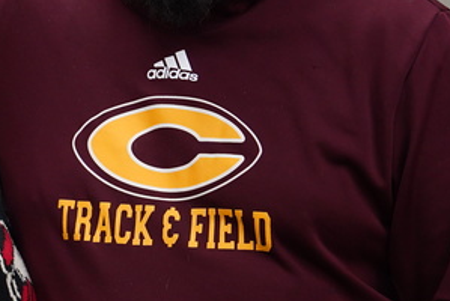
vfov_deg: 7.7
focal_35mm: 178
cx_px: 0
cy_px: 114
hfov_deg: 11.4
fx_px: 2227
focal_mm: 52
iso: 1600
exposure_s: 1/160
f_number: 4.5
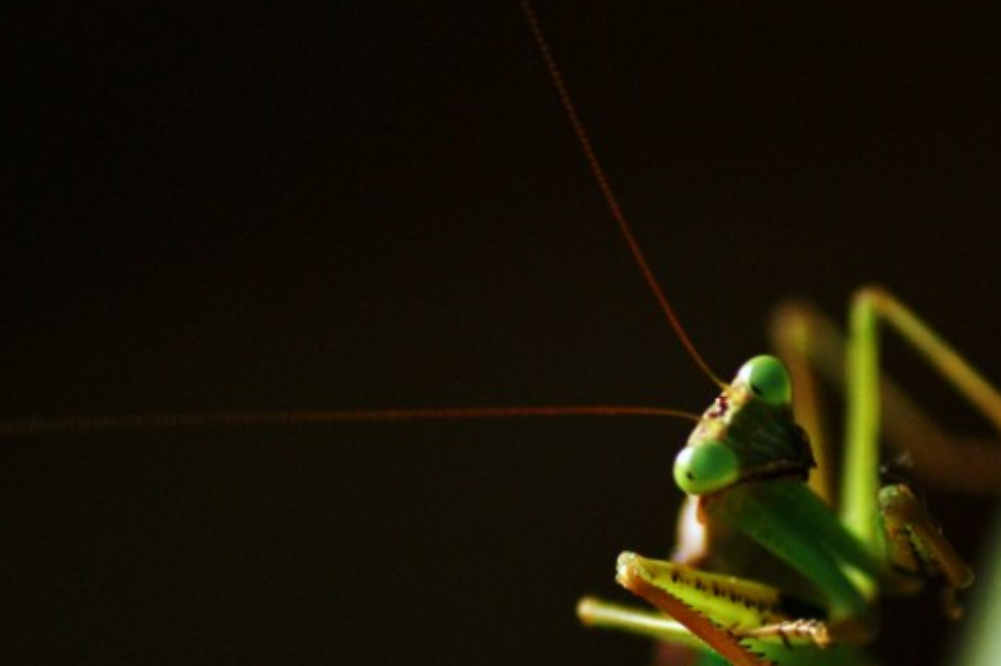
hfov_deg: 3.4
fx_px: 16677
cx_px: 733
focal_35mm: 600
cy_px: 550
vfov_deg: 2.3
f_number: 5.6
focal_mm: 200
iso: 400
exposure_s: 1/100
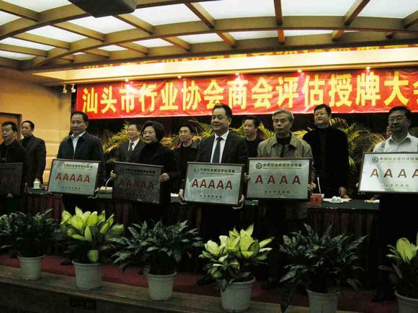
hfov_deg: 50.1
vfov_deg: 38.7
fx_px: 447
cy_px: 156
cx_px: 209
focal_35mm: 37
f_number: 2.8
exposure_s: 1/103
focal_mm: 7.9
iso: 400
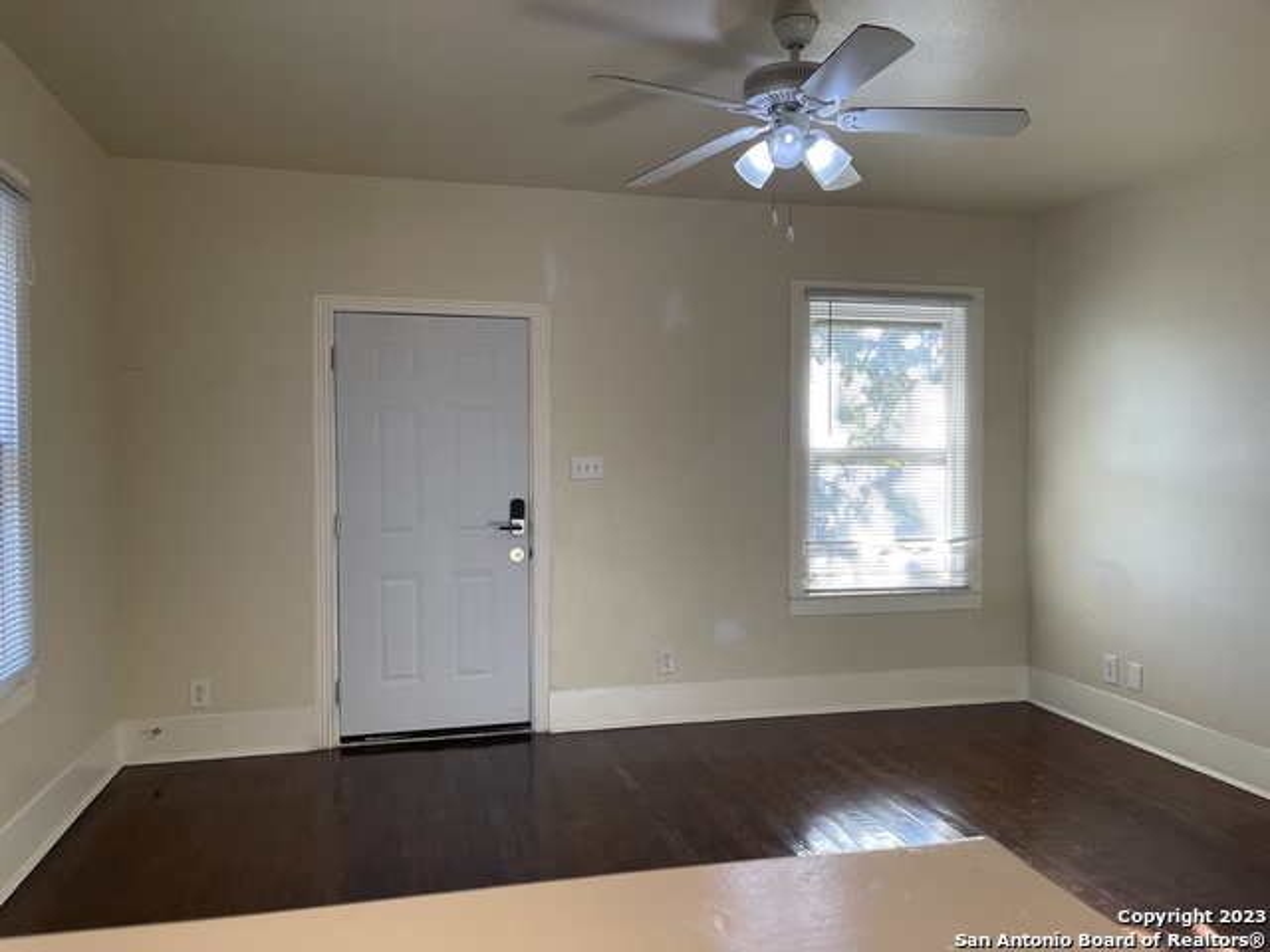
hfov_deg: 67.3
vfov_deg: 53.1
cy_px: 476
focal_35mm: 26
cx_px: 635
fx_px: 954
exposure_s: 1/120
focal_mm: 5.1
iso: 125
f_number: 1.6
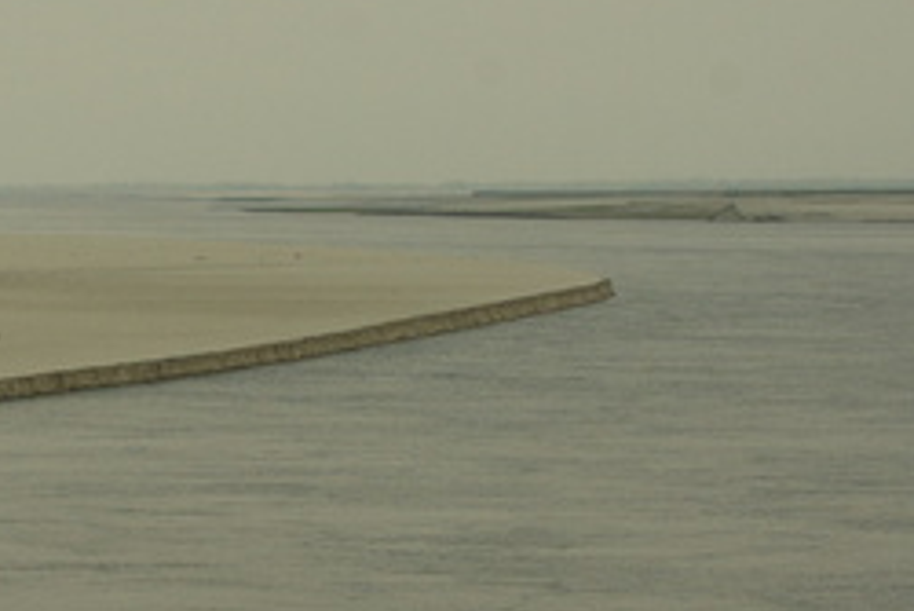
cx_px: -165
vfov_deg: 7.2
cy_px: 349
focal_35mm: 192
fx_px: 4877
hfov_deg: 10.5
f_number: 8
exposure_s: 1/750
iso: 200
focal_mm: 50
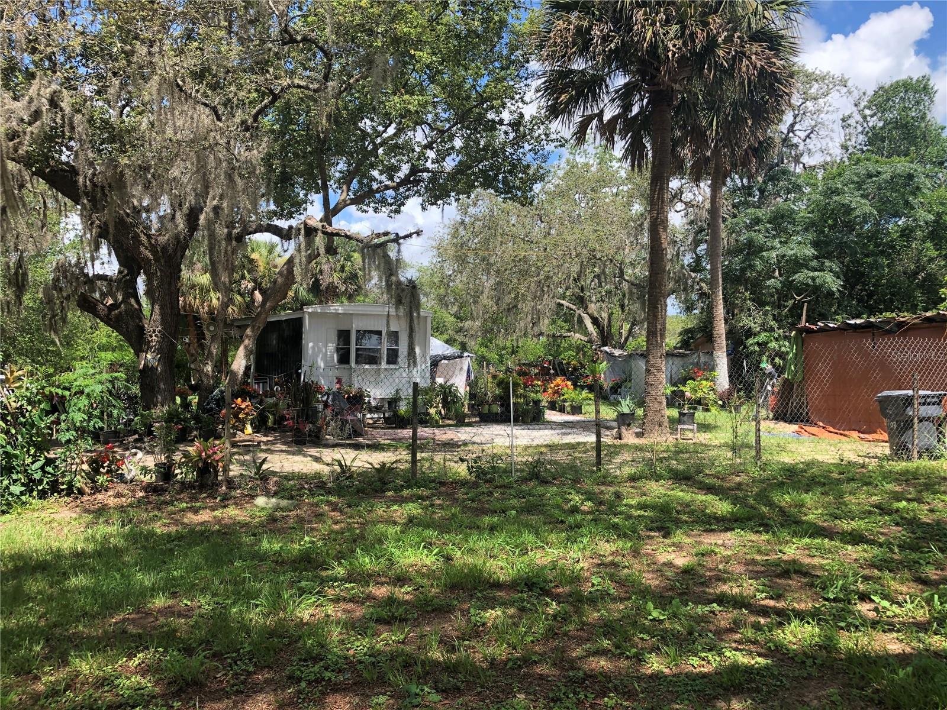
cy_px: 355
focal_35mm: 28
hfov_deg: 63.4
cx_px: 474
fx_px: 766
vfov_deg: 49.7
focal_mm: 3.99
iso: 20
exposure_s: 1/762
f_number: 1.8
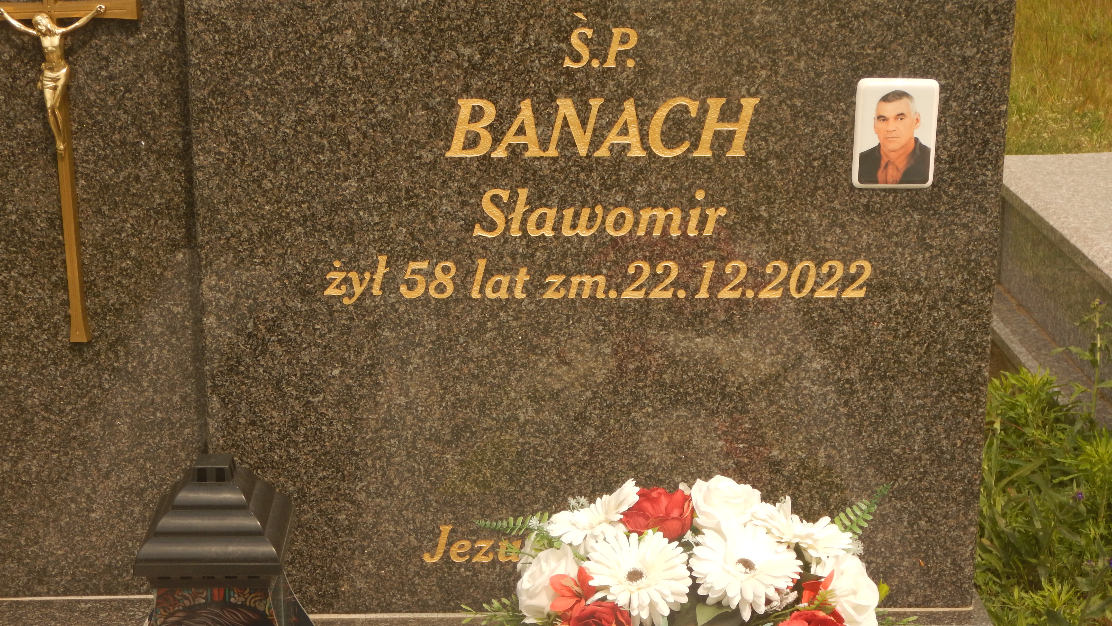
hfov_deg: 31.4
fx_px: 1976
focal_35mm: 67
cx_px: 555
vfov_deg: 18.0
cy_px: 332
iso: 125
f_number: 4.4
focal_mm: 11
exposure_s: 1/800
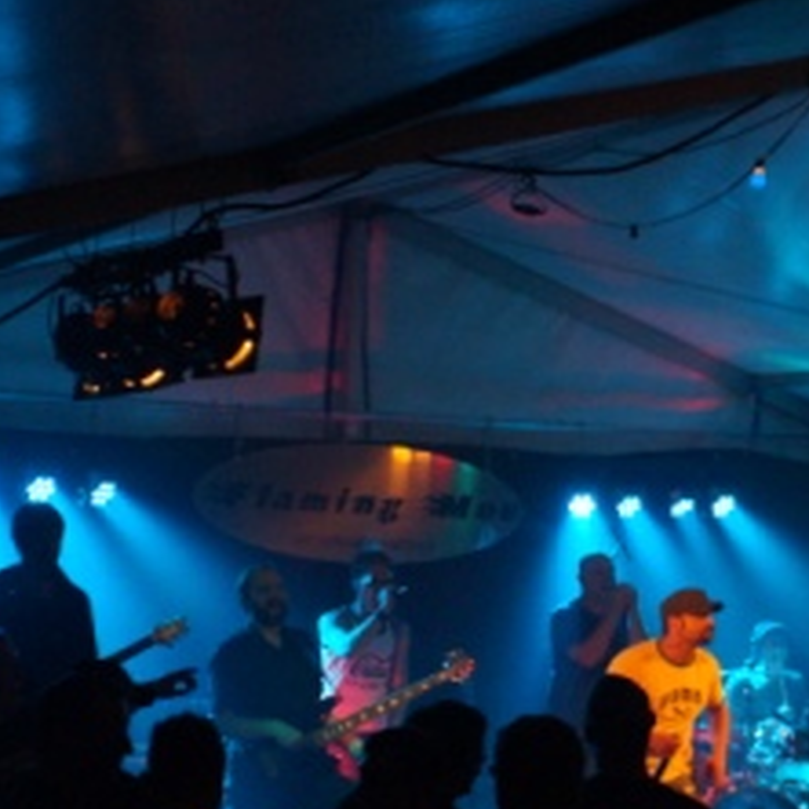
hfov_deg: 23.8
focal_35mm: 72
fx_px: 1904
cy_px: 441
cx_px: 598
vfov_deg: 24.0
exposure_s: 1/160
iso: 3200
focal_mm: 28
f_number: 3.5
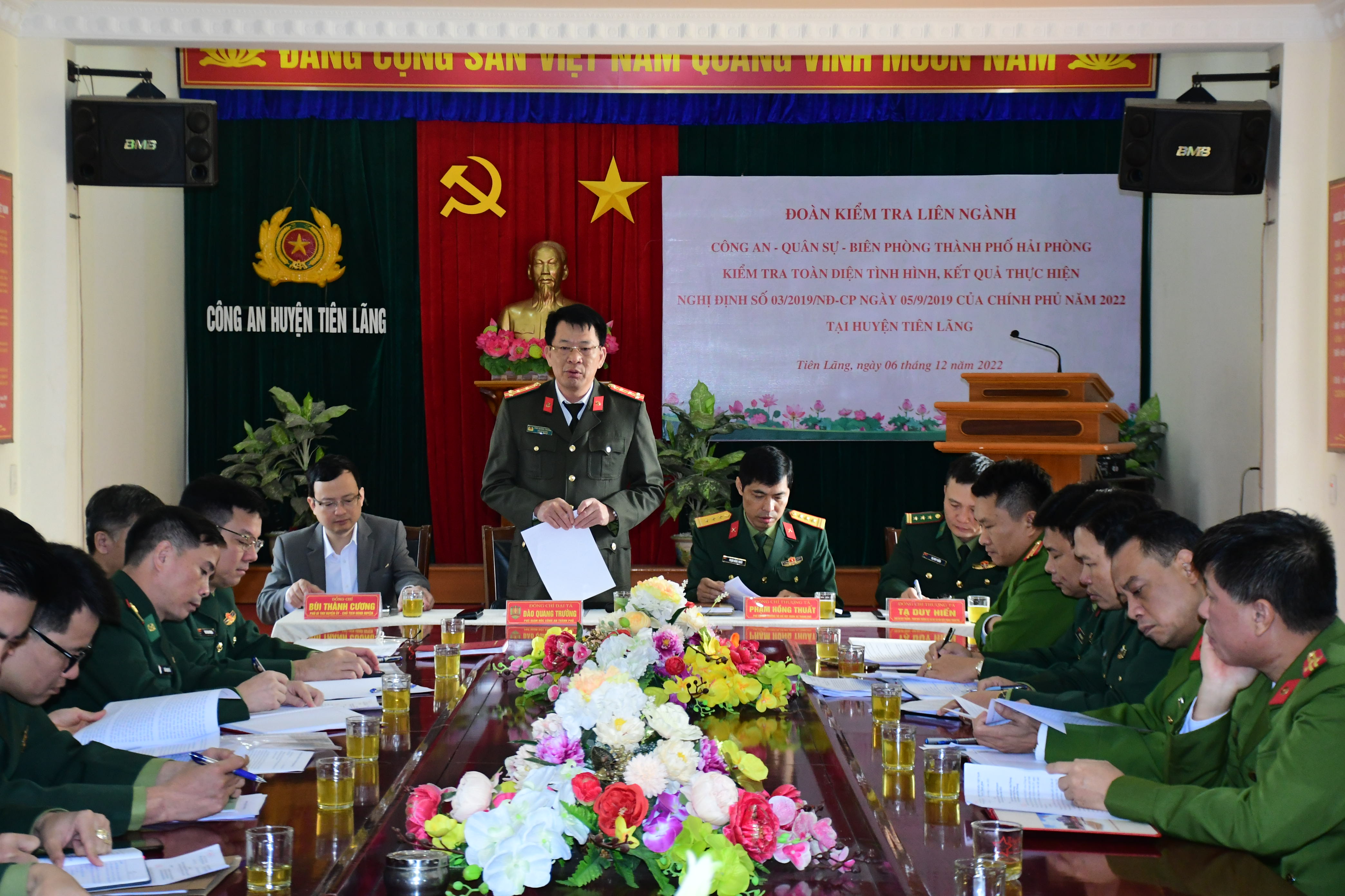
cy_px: 448
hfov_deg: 29.9
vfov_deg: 20.2
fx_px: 2522
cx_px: 672
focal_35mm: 68
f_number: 4.5
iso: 2500
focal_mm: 45
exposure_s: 1/200
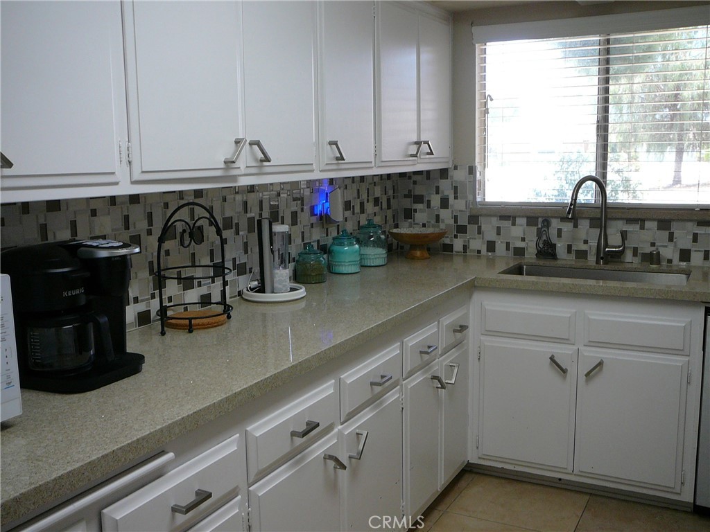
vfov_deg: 40.7
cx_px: 355
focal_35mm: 35
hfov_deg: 52.6
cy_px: 266
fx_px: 718
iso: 100
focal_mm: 5.2
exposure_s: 1/50
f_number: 2.8
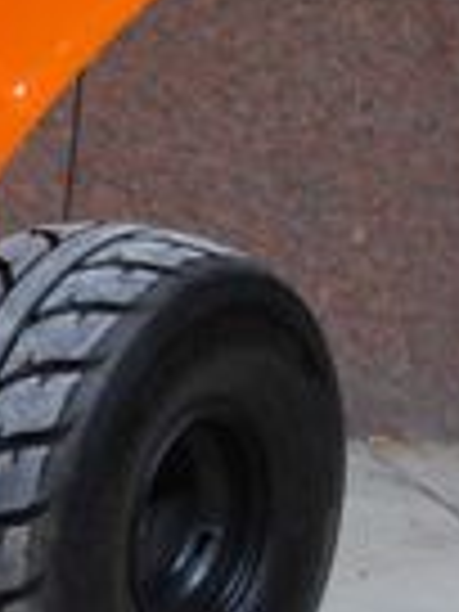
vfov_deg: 10.4
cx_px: -562
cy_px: 284
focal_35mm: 190
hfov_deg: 7.4
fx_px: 3359
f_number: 4.5
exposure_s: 1/3
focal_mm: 28
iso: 200
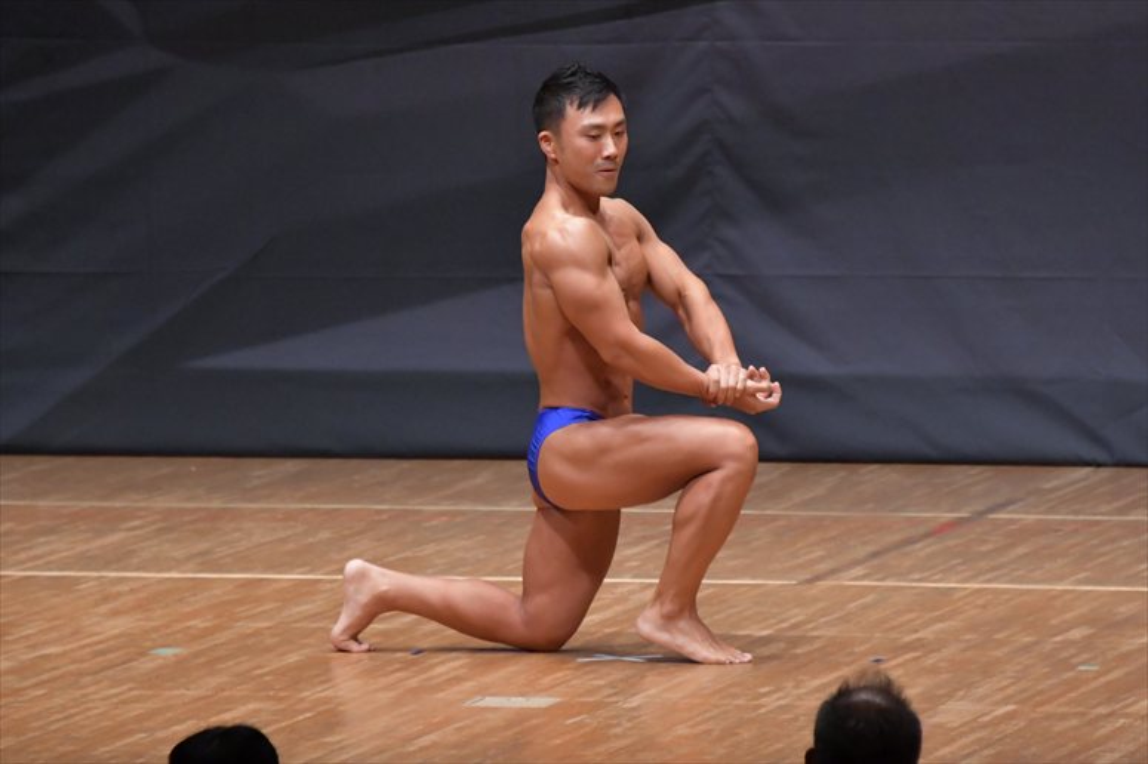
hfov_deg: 5.5
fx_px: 11953
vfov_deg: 3.7
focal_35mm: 375
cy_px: 382
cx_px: 574
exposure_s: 1/400
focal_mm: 250
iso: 6400
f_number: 5.6
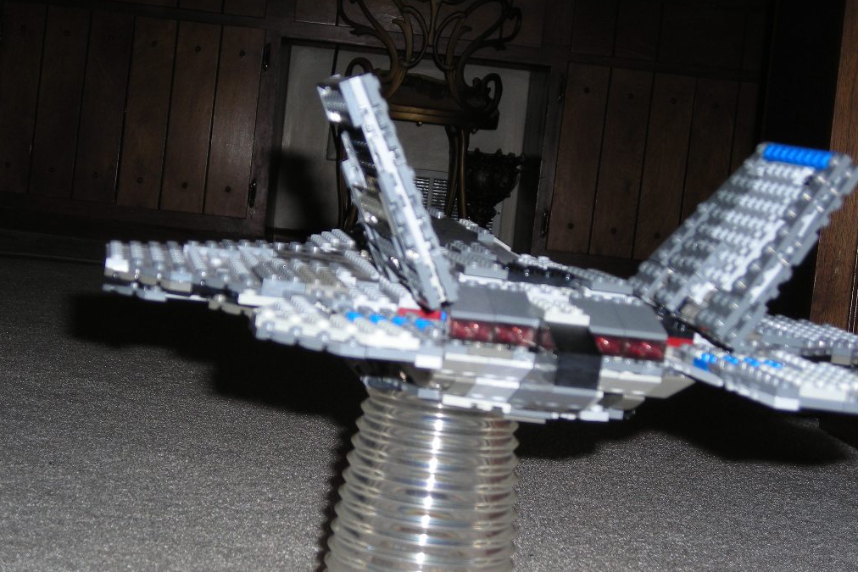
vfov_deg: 16.9
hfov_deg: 25.1
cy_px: 287
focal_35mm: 81
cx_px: 430
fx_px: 1931
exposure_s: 1/120
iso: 62
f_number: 4.2
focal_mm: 12.7
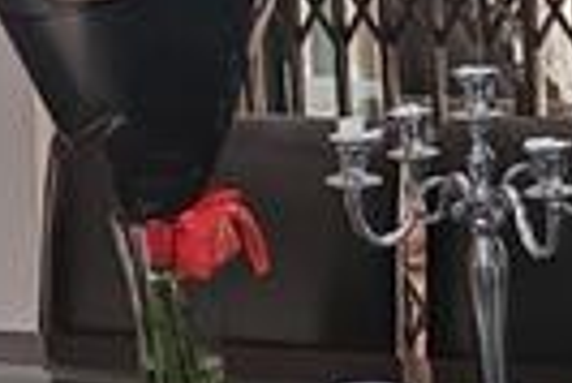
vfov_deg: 8.0
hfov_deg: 12.0
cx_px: 9
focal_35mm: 169
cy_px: -129
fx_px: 2688
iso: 125
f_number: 1.9
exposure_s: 1/100
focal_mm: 6.12
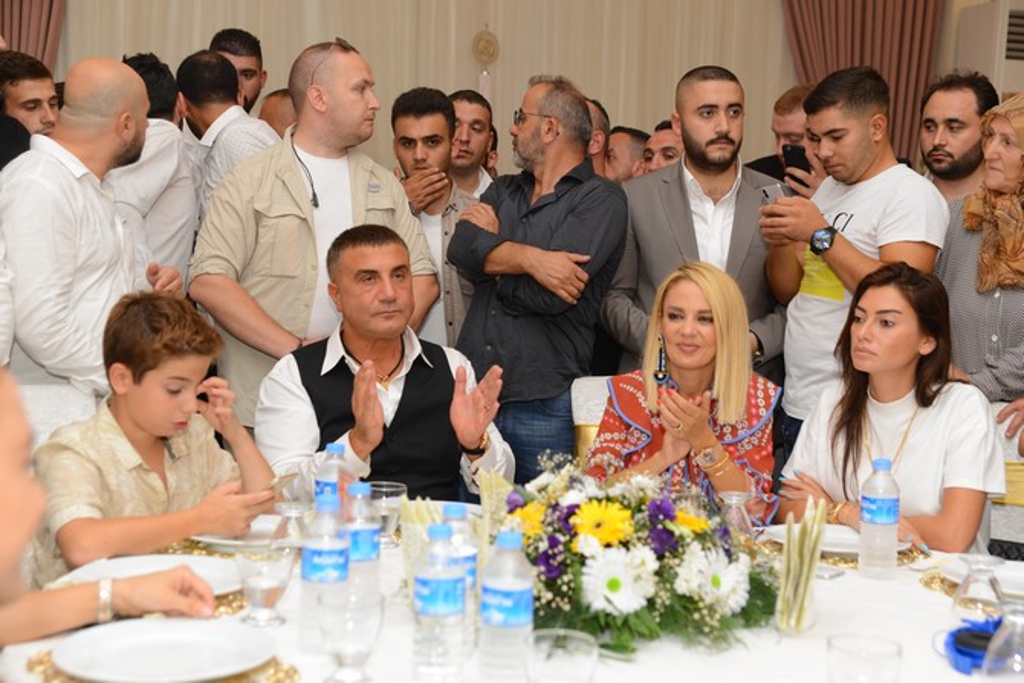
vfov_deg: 28.1
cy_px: 342
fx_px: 1366
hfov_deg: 41.1
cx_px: 512
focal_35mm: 48
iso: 400
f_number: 5
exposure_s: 1/125
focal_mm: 48
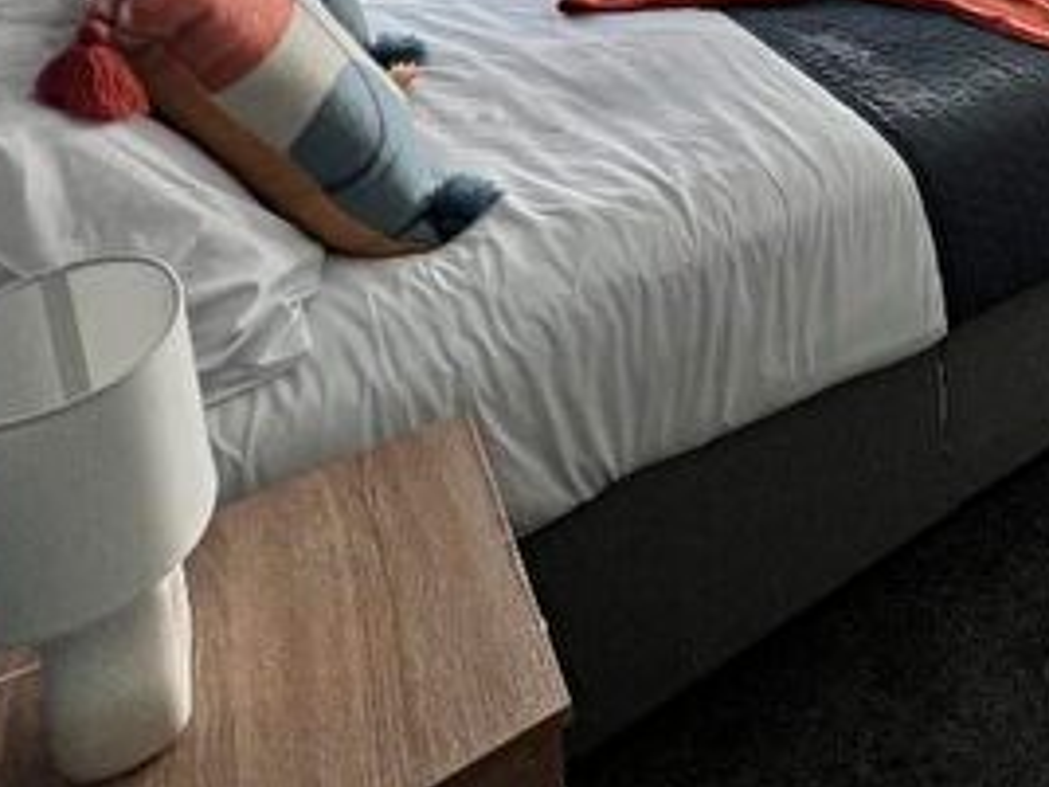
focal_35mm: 34
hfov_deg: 39.4
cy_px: -182
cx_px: 1253
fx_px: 1030
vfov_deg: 33.2
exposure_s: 1/99
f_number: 1.8
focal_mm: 1.57
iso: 40
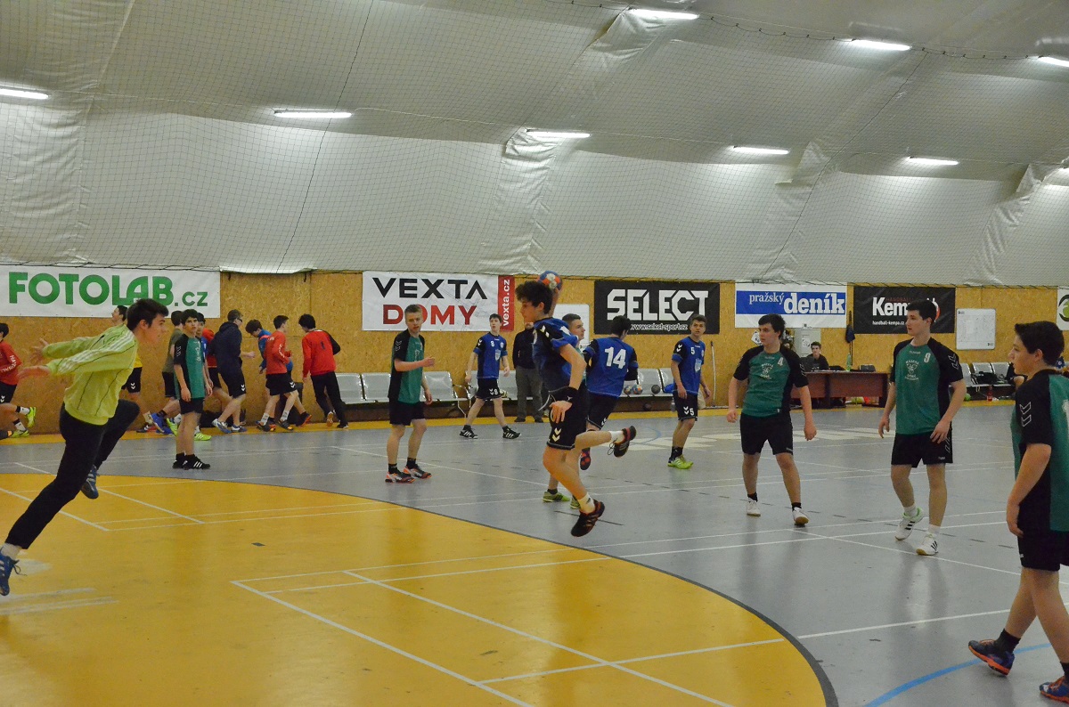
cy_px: 354
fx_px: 1511
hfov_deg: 39.0
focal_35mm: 51
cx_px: 534
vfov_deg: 26.3
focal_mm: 34
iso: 6400
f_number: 5.6
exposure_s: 1/1000
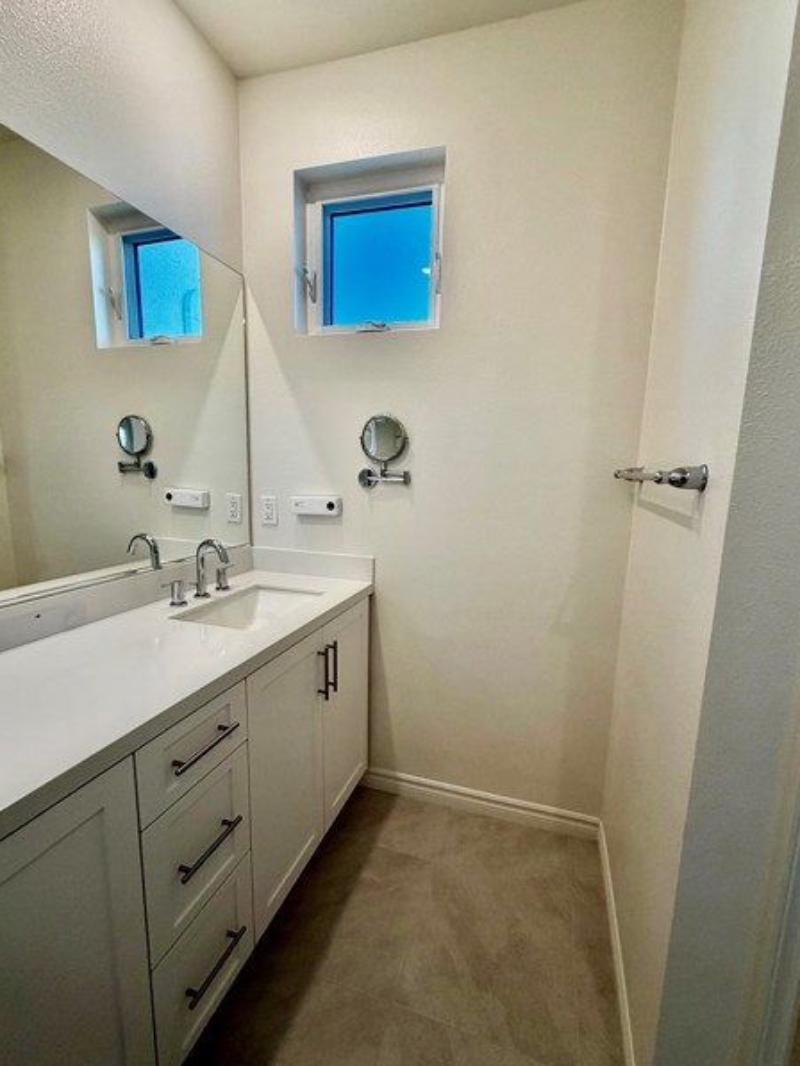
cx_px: 412
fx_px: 462
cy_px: 543
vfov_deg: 98.1
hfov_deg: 81.7
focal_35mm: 15
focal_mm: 2.22
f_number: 2.2
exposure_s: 1/120
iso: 125
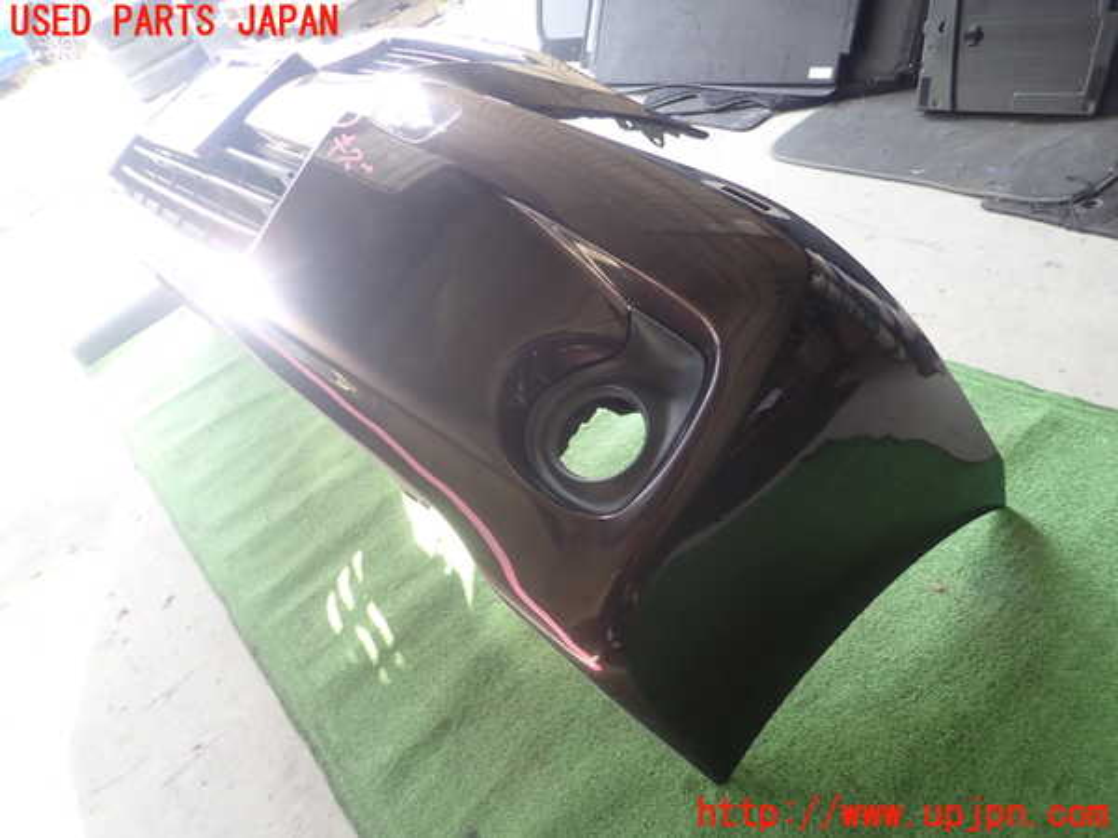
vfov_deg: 54.9
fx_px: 807
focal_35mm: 25
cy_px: 419
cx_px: 559
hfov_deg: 69.4
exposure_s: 1/60
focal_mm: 4.5
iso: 160
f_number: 2
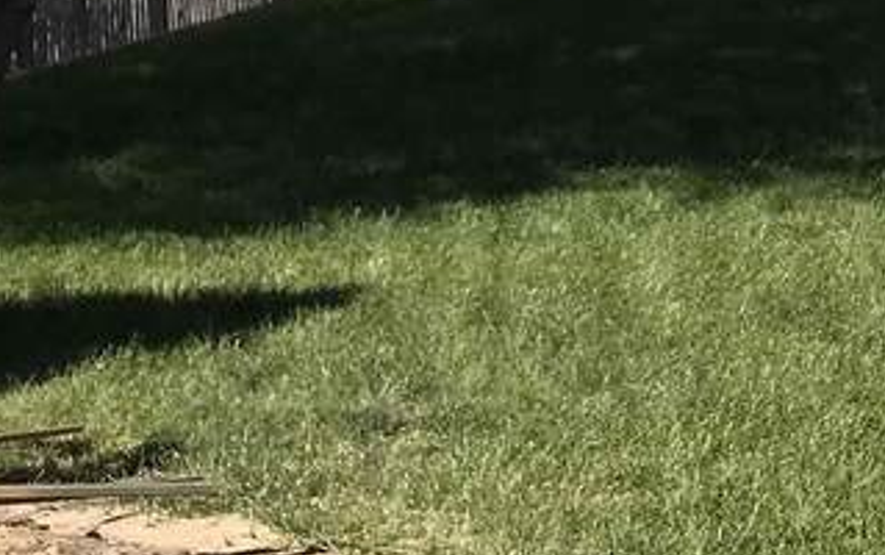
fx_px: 2873
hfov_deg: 15.0
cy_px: -355
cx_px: 1626
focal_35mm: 119
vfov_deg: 10.5
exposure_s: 1/2740
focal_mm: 3.99
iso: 20
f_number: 1.8
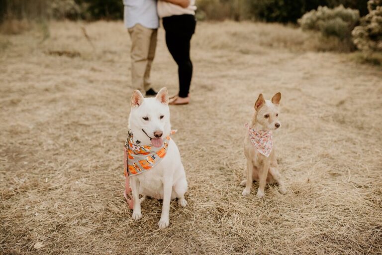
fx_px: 371
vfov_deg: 37.9
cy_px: 128
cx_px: 191
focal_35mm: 35
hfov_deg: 54.4
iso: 250
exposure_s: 1/320
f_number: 2.2
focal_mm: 35
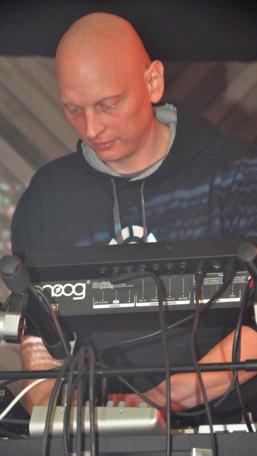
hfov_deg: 7.3
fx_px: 2004
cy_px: 229
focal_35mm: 166
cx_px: 139
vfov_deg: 13.0
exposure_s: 1/60
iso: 3200
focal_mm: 105
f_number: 5.6
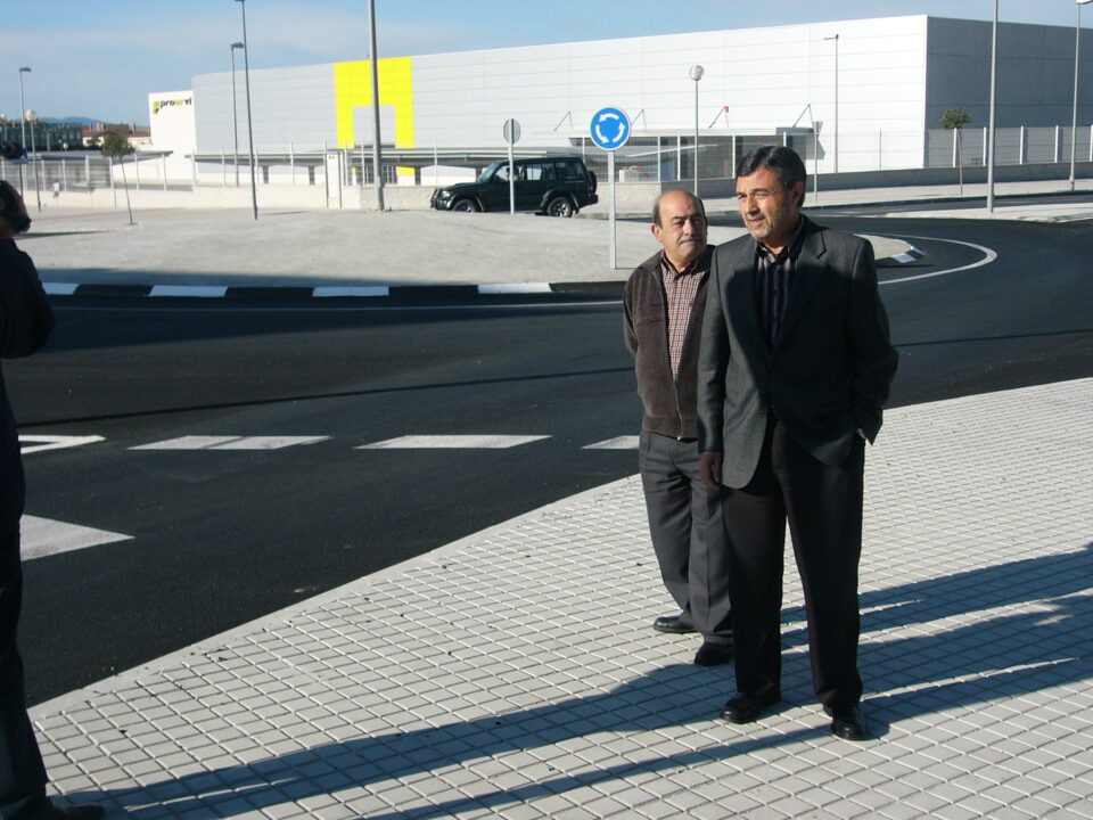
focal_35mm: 46
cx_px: 546
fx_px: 1452
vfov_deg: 31.5
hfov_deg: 41.2
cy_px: 410
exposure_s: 1/125
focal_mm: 7.6
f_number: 9
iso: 50
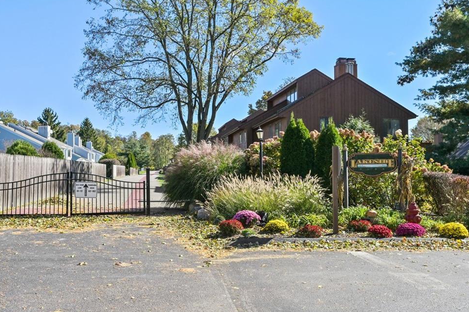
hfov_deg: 58.8
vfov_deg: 41.0
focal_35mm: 32
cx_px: 232
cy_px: 160
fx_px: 416
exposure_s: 1/1600
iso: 400
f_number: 8
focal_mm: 30
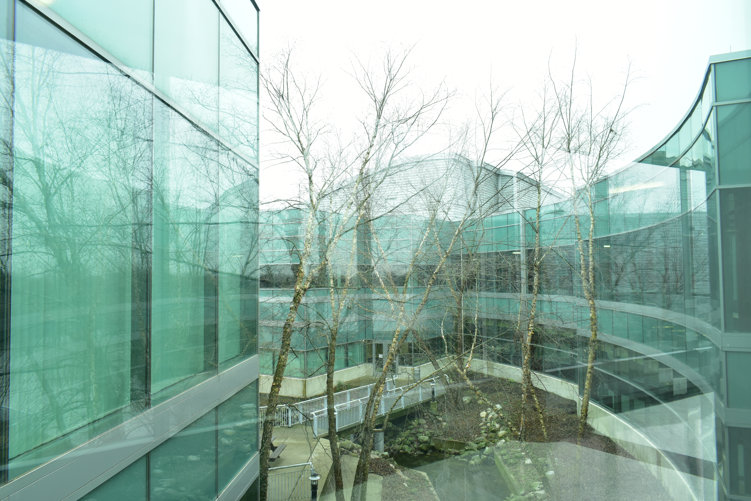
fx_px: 563
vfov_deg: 47.9
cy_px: 250
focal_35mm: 27
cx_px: 376
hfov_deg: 67.4
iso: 400
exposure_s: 1/25
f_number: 9
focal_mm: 18
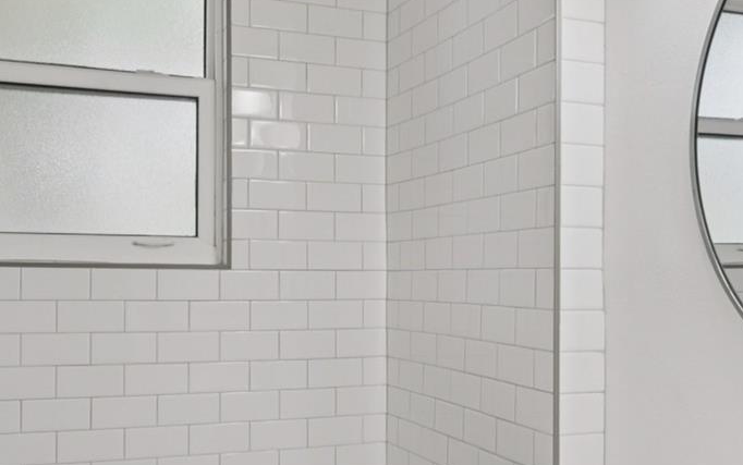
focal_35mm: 43
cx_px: 418
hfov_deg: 46.1
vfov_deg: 29.8
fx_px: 871
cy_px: 277
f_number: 8
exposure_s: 1/100
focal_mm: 18
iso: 400
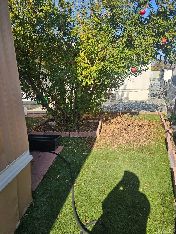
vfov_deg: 73.9
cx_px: 88
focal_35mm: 23
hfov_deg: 58.9
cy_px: 117
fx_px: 156
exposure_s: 1/501
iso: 10
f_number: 1.7
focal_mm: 6.3
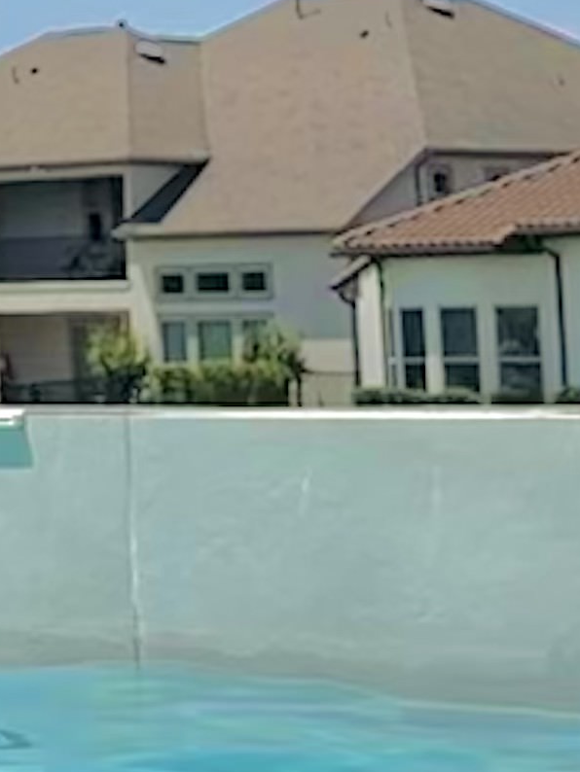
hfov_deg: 7.5
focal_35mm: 187
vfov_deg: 10.2
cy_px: -451
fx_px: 4175
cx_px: -772
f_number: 1.6
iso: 50
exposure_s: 1/4630
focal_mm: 5.96
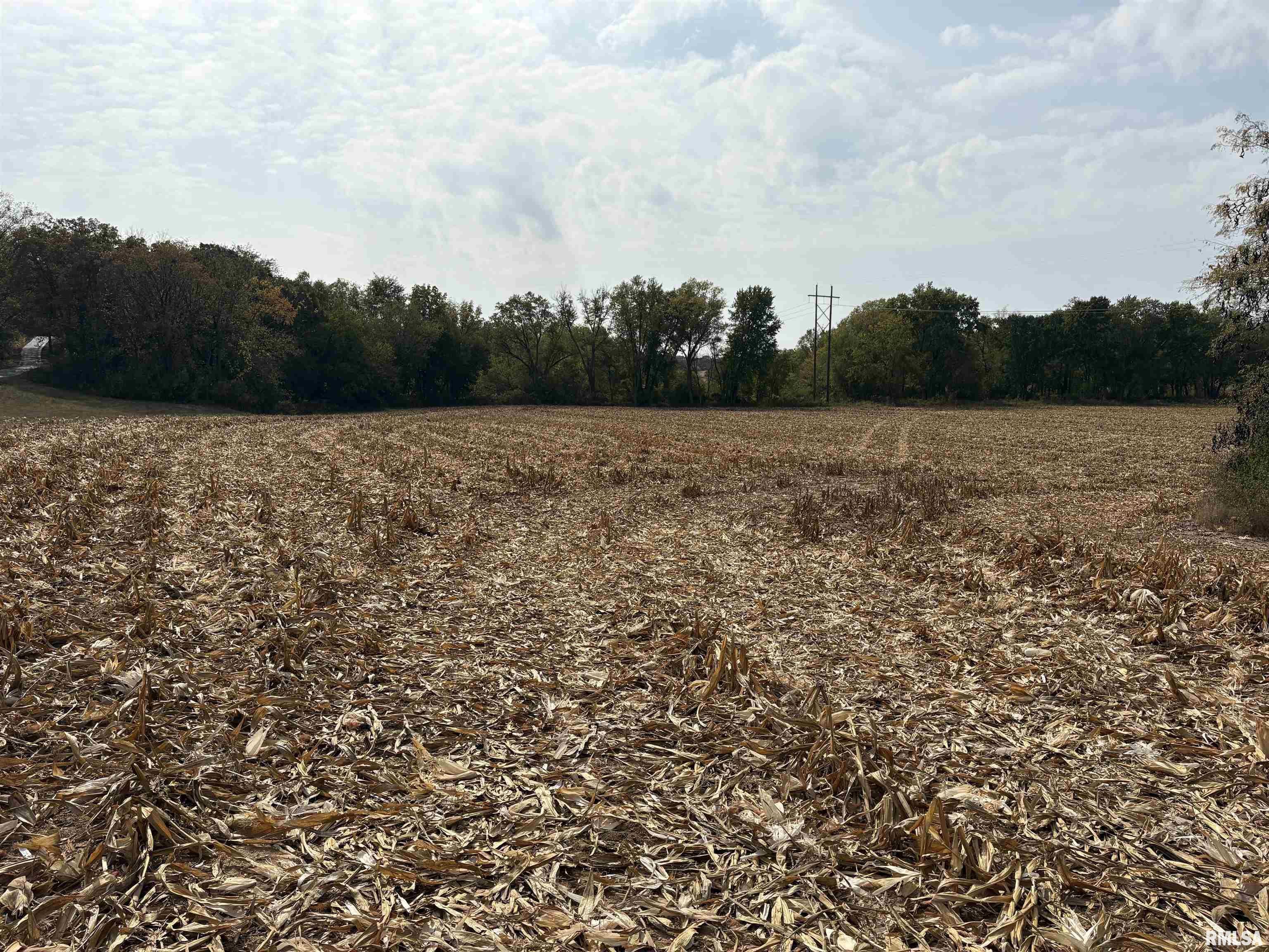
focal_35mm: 26
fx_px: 953
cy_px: 476
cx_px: 634
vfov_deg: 53.1
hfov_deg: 67.3
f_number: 1.6
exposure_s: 1/10101
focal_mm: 5.96
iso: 50
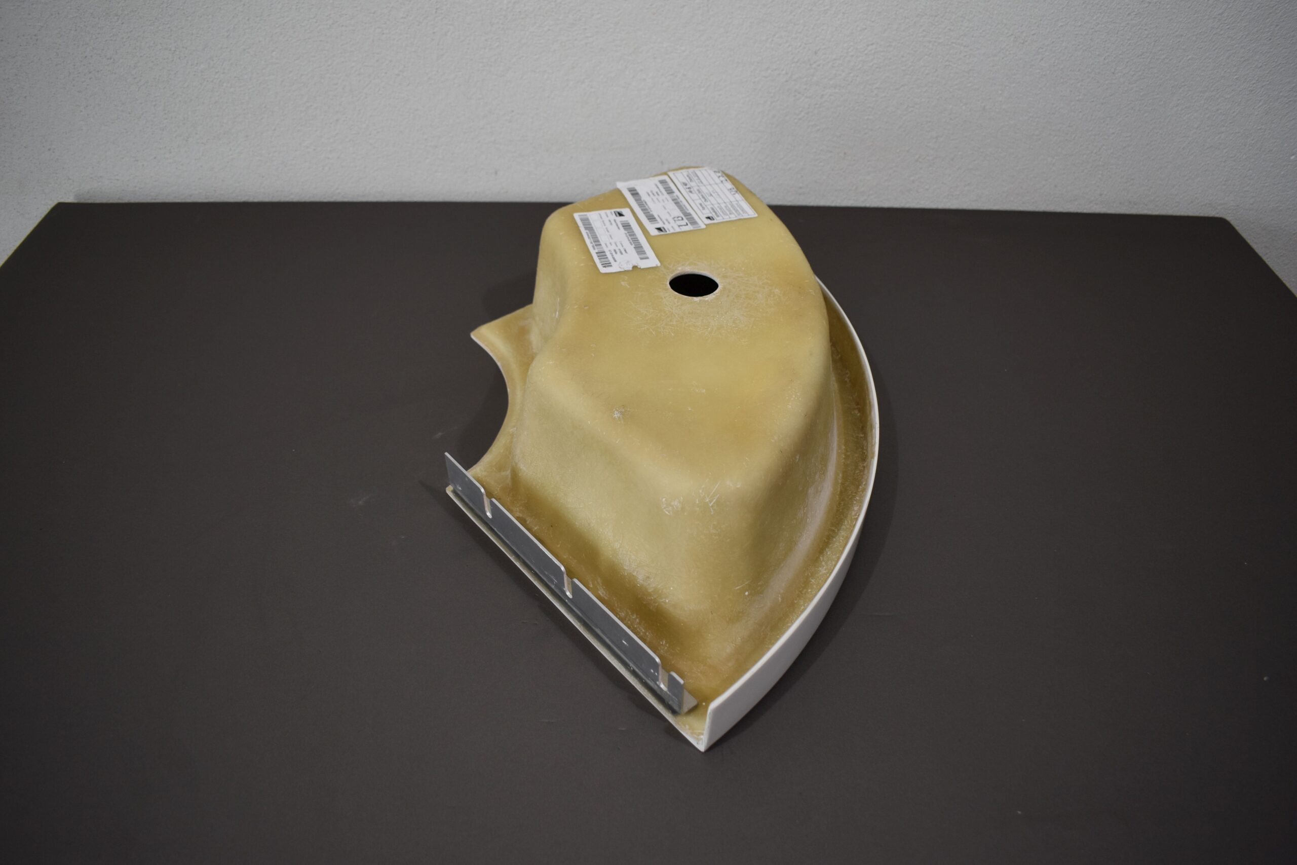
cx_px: 648
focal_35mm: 27
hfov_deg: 67.4
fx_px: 973
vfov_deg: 47.9
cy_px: 432
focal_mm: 18
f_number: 4.5
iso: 400
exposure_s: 1/250
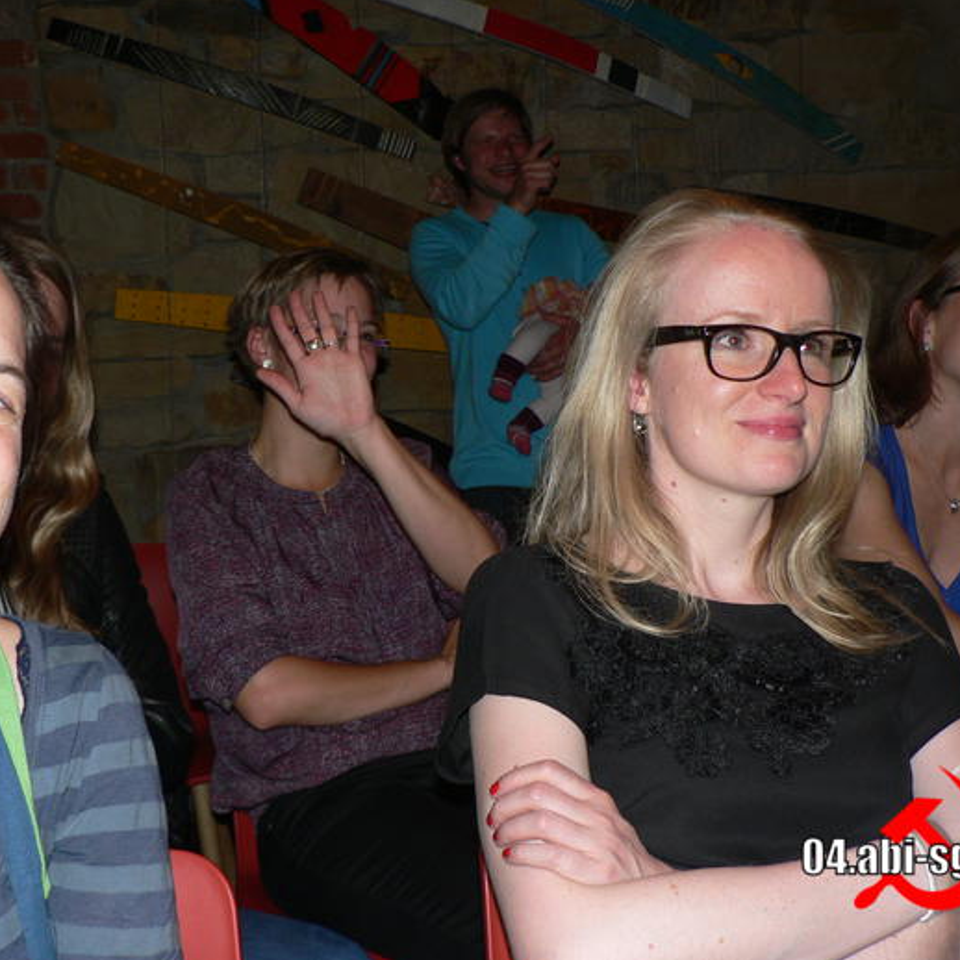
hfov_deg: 39.1
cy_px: 481
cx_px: 408
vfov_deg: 39.2
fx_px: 1349
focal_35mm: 43
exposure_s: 1/60
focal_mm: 6
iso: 80
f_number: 2.8
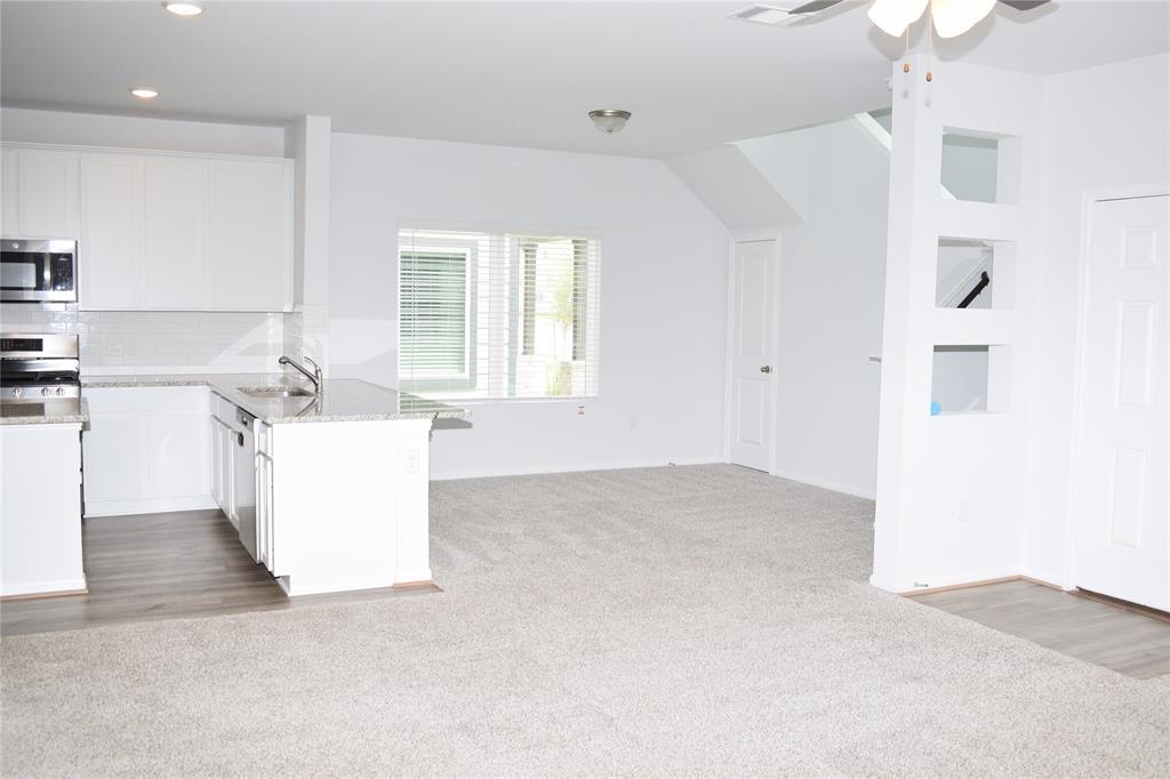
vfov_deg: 39.9
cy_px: 390
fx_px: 1072
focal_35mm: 33
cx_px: 585
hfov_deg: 57.2
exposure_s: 1/125
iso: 400
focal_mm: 22
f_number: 5.6
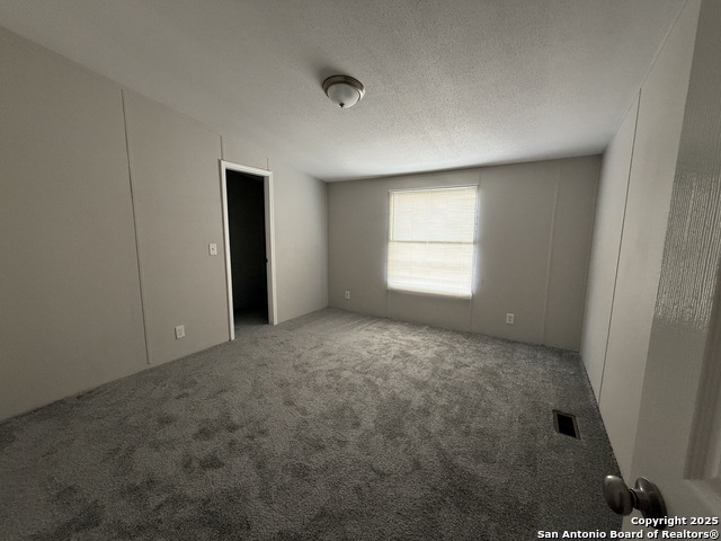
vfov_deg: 85.7
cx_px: 360
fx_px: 292
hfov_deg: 102.1
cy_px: 270
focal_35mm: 14
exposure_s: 1/99
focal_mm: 2.22
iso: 160
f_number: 2.2
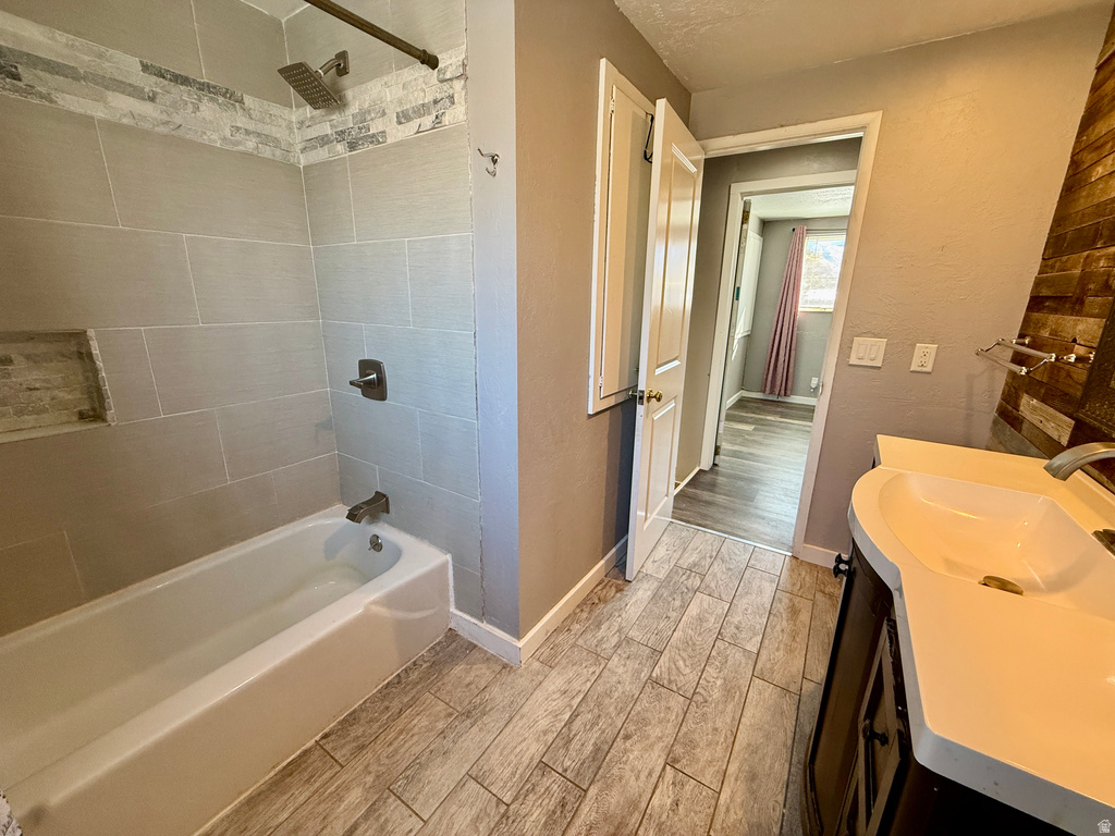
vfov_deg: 85.7
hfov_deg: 102.1
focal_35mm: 14
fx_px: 451
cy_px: 418
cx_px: 558
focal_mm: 2.22
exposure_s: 1/120
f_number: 2.2
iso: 200
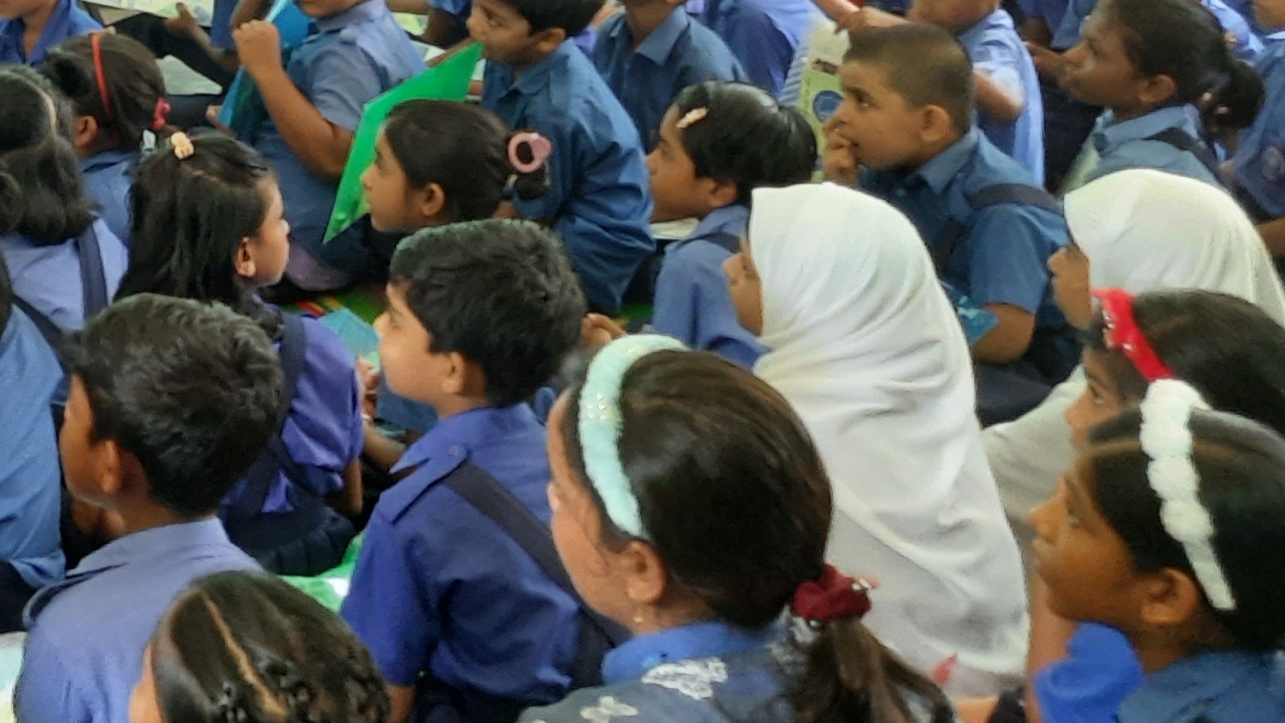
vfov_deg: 16.9
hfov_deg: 28.0
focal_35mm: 66
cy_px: -299
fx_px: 2249
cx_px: -249
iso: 320
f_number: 2
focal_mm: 4.6
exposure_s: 1/33
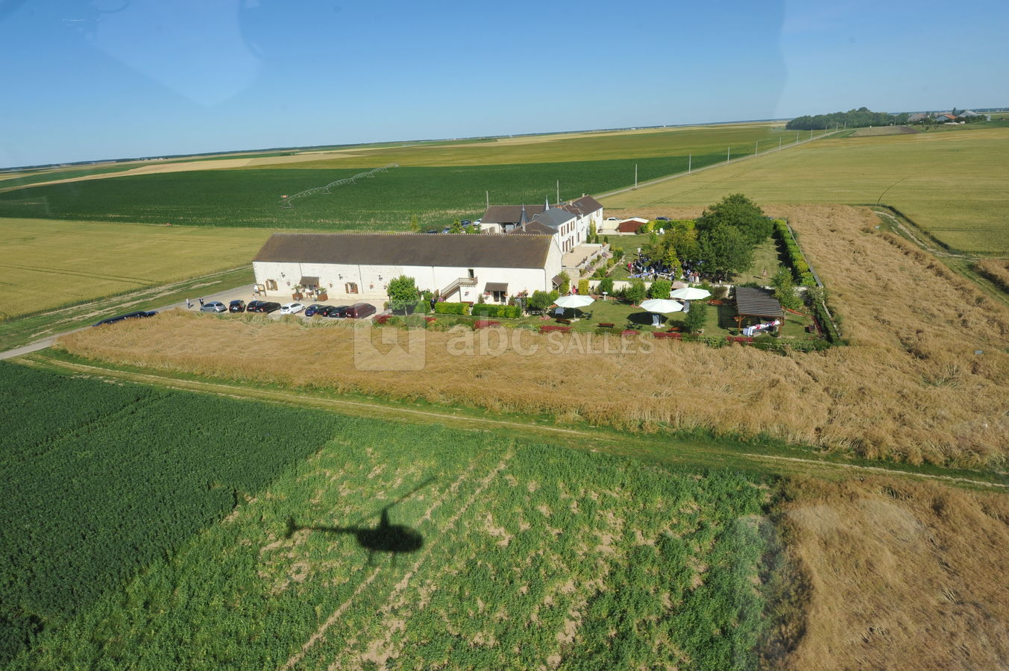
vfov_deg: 61.9
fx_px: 560
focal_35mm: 20
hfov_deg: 84.0
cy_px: 336
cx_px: 504
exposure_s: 1/640
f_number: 10
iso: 320
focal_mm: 20
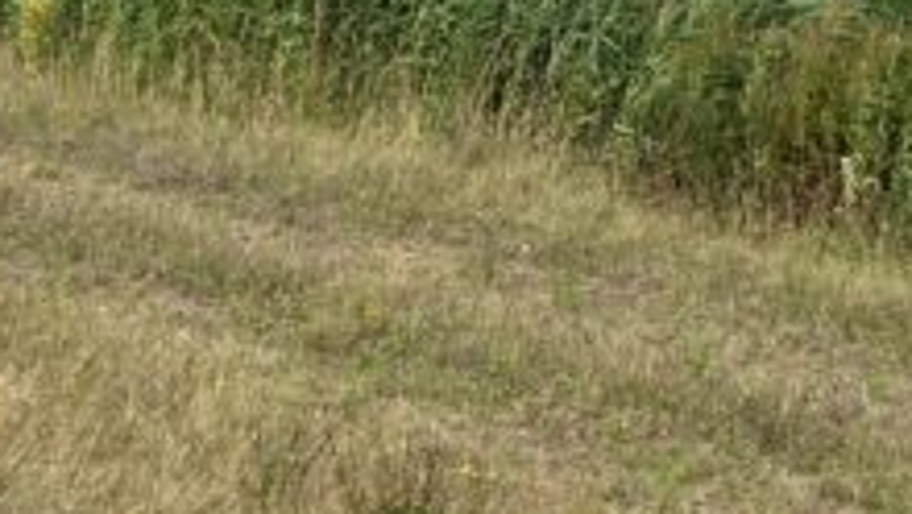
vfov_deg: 13.3
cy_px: -255
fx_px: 2081
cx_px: 630
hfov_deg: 24.6
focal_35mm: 86
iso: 32
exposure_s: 1/2703
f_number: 1.8
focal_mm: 3.99
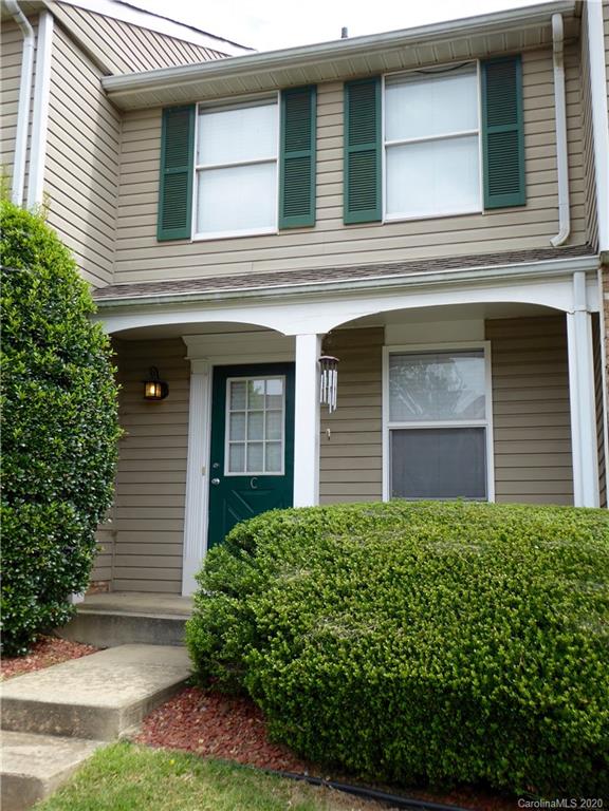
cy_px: 406
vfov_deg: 54.0
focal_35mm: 34
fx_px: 798
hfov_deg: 41.8
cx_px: 304
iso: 80
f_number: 3.6
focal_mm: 5.8
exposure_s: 1/320
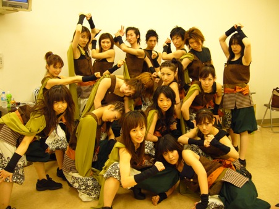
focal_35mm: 35
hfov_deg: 52.6
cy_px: 104
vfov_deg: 40.7
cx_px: 140
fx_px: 282
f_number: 2.8
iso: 125
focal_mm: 5.8
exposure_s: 1/15
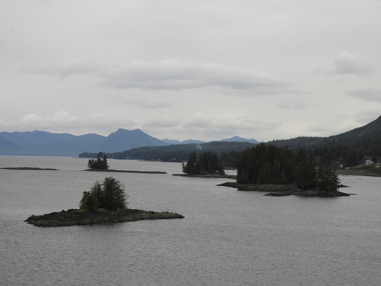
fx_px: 936
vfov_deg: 17.4
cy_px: 143
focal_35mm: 85
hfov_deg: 23.0
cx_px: 190
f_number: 4
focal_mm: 15.2
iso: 100
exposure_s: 1/400
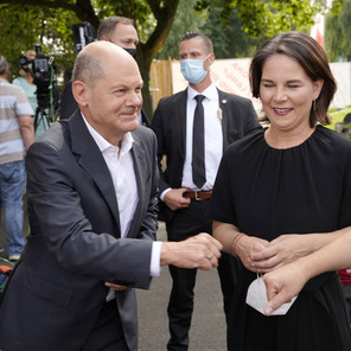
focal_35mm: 53
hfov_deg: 32.2
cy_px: 174
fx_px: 608
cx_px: 194
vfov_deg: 32.2
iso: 250
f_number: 6.3
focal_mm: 41
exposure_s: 1/200
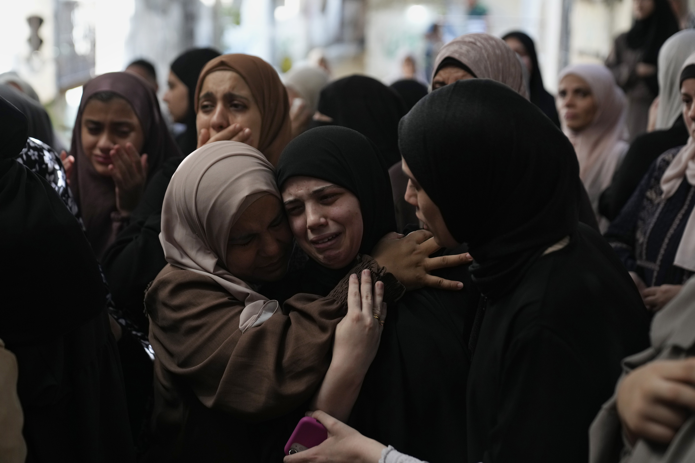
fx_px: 1042
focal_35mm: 54
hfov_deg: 36.9
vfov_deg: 25.1
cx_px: 348
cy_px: 232
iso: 1250
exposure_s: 1/500
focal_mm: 54
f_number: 2.8
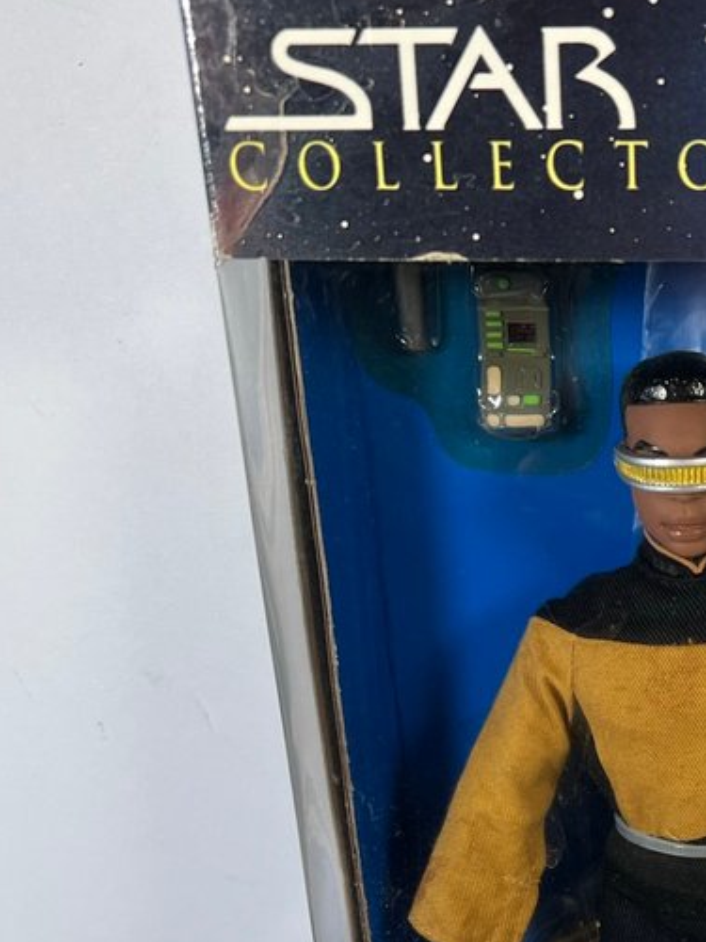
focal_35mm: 59
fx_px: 1604
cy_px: 762
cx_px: 724
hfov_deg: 23.6
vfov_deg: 31.8
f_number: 1.5
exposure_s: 1/120
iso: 50
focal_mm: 5.7
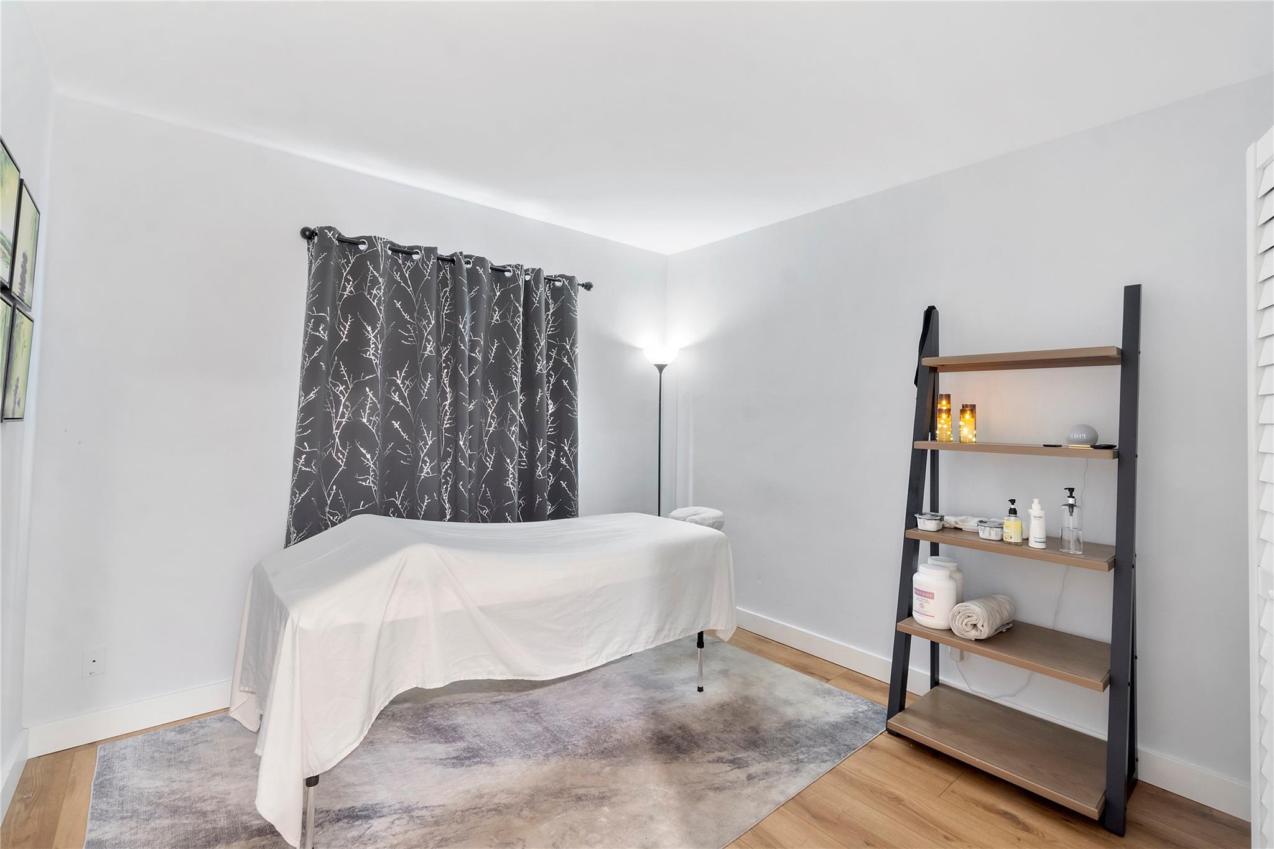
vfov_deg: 77.3
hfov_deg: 100.4
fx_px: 531
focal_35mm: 15
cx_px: 637
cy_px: 424
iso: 160
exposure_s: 5
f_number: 11
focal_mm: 10
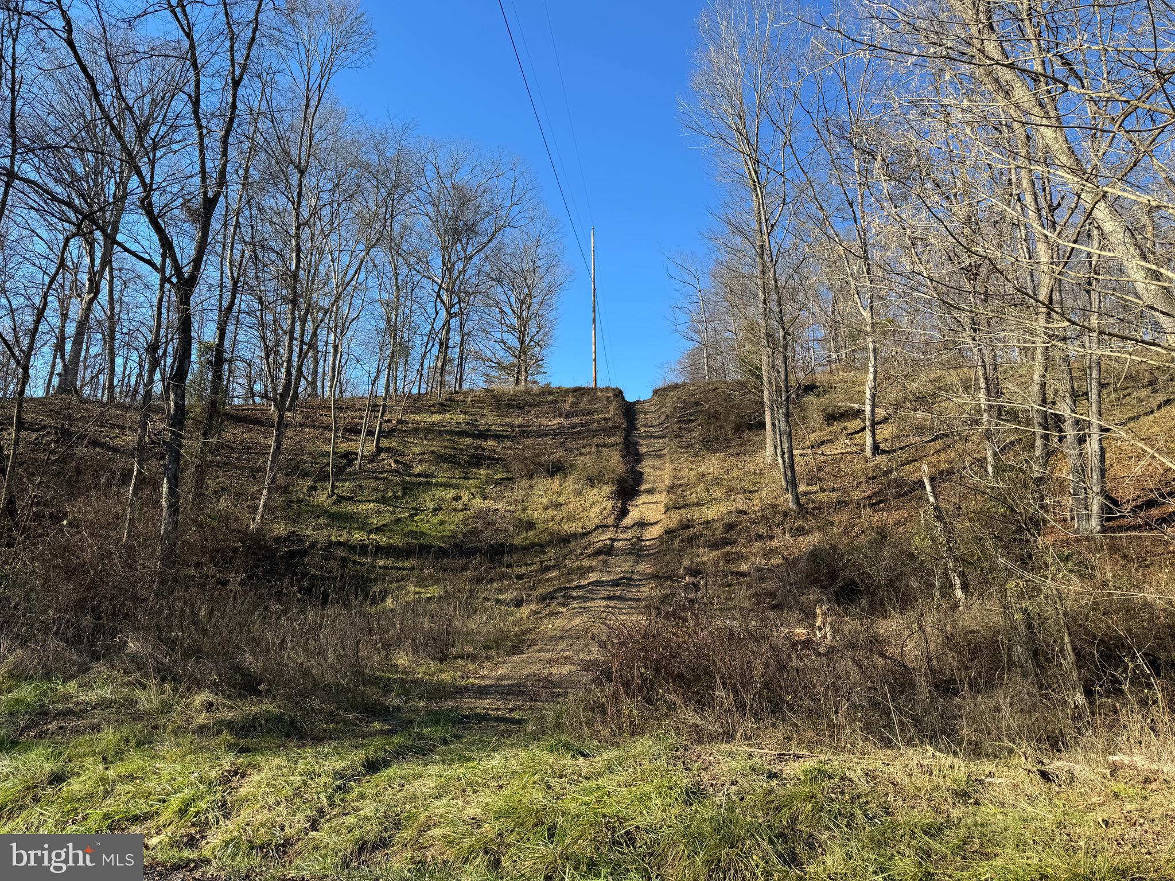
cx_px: 588
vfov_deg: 56.8
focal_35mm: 24
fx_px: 815
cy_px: 440
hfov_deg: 71.6
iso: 80
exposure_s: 1/1425
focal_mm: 6.76
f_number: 1.78
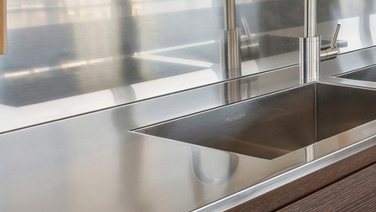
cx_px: 628
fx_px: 529
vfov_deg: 20.9
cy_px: -50
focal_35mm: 53
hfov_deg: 24.4
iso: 400
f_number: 8
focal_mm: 14
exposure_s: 1/30
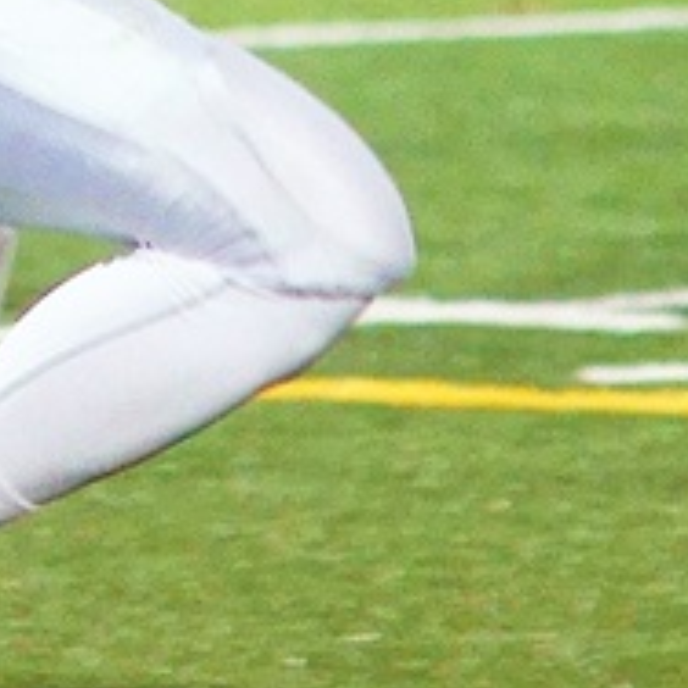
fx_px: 32875
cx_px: 22
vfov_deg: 1.2
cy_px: -337
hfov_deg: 1.2
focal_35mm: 1462
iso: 3200
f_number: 4
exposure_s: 1/320
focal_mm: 180
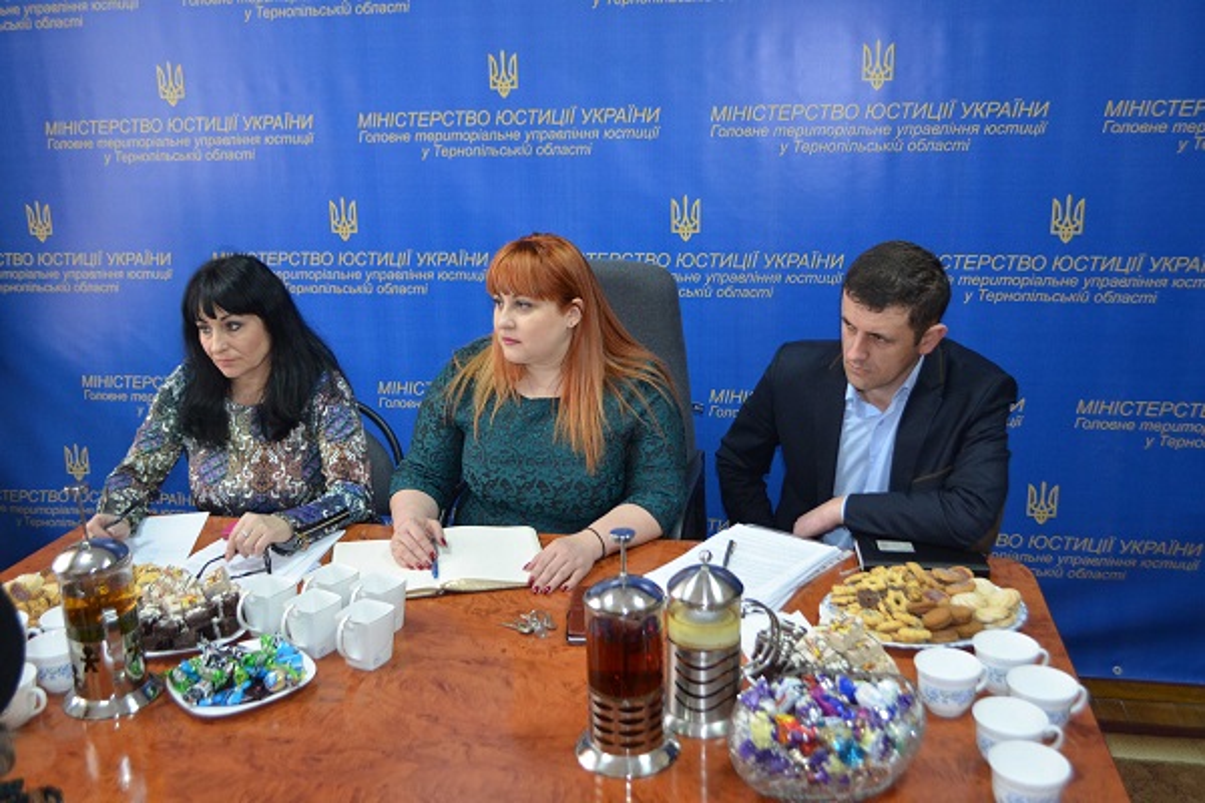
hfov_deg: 57.2
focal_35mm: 33
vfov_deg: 40.0
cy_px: 402
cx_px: 602
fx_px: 1104
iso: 1100
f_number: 4
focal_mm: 22
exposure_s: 1/60
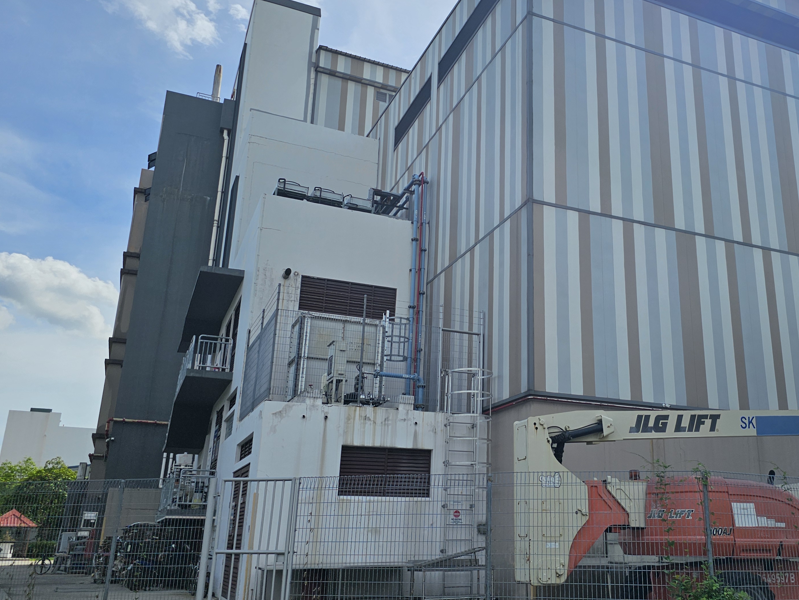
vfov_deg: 42.9
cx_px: 516
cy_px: 304
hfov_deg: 54.5
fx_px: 762
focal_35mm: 33
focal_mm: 6.3
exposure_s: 1/2099
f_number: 1.7
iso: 10
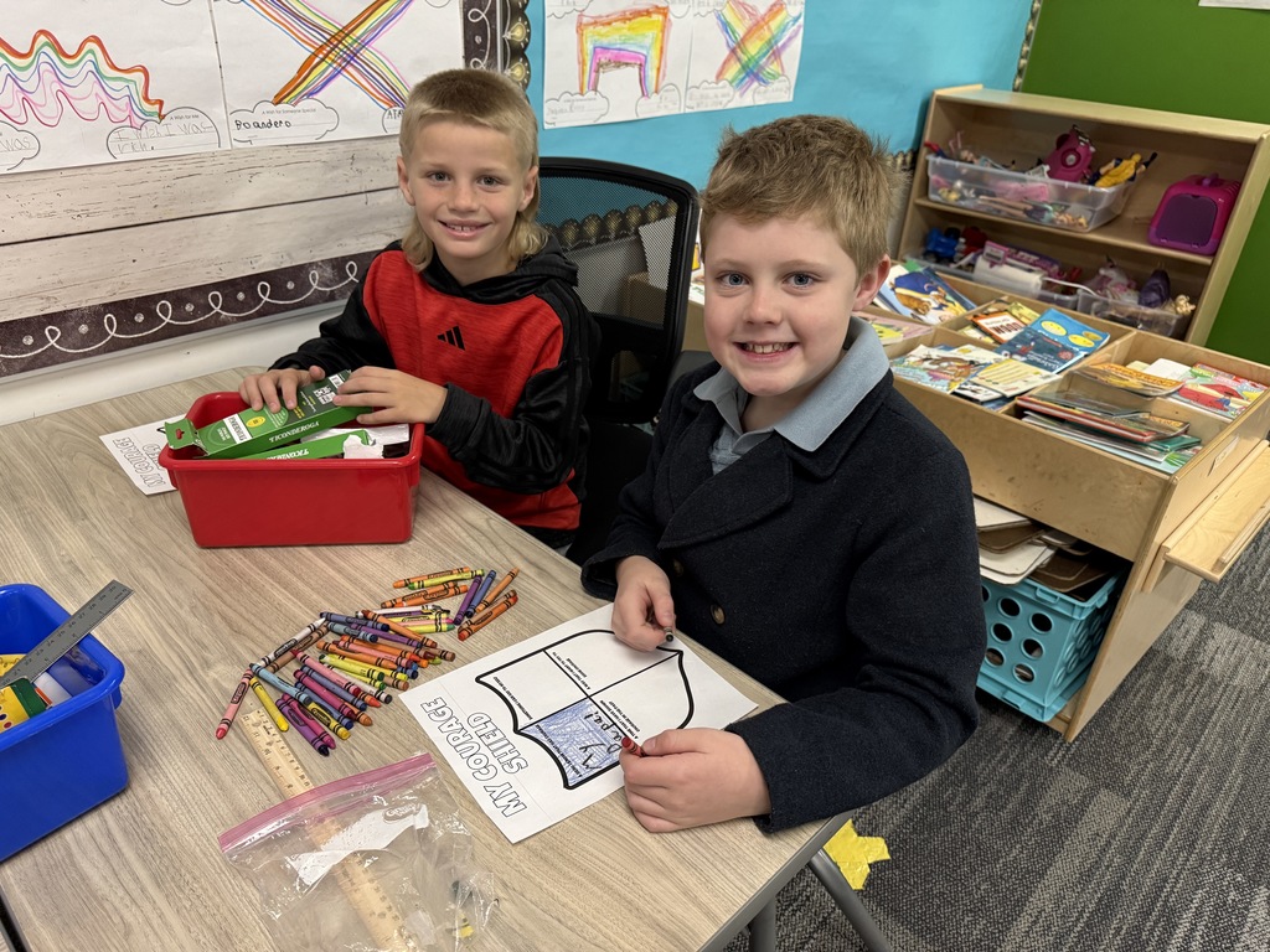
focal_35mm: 24
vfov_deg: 56.8
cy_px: 476
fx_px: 881
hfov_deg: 71.6
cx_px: 635
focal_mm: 6.76
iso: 320
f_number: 1.78
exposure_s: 1/60
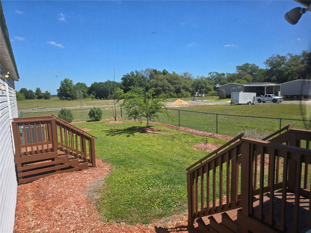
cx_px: 156
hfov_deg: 73.9
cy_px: 116
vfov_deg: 58.9
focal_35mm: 23
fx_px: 207
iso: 12
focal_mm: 6.3
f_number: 1.7
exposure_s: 1/412
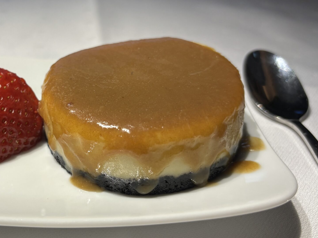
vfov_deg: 31.5
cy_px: 115
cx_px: 64
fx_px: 423
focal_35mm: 46
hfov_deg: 39.6
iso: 100
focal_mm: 5.96
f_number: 1.6
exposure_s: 1/91
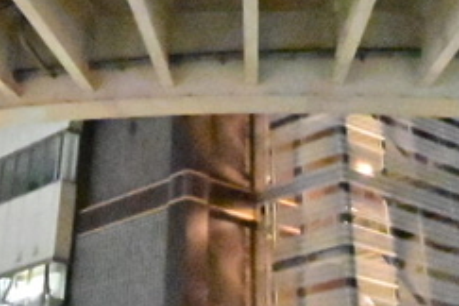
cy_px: -247
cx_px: 204
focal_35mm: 74
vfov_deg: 15.7
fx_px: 943
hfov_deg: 27.3
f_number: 11
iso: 25600
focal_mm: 10
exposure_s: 1/20
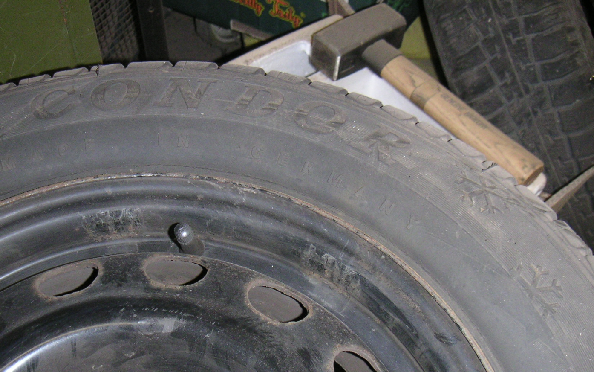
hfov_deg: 44.3
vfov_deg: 28.4
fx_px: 729
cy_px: 245
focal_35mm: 45
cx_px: 260
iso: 160
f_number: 2.8
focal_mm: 5.7
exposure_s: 1/45
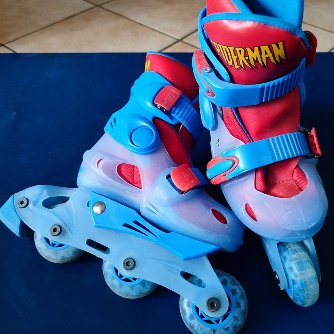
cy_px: 170
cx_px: 168
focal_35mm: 29
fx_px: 317
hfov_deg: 55.6
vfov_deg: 55.6
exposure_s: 1/17
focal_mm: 5.89
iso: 1274
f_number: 1.89
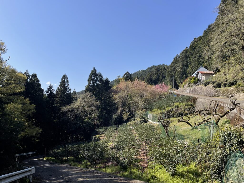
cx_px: 122
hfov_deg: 67.3
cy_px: 92
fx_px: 183
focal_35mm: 26
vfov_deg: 53.1
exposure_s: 1/3861
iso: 32
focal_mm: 4.2
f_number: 1.6
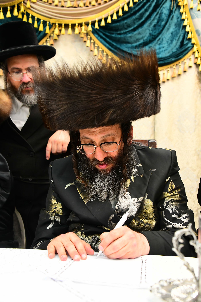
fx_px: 352
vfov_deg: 46.4
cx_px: 100
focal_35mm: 42
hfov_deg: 31.9
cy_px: 151
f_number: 5.6
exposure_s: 1/160
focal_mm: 42
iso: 3200
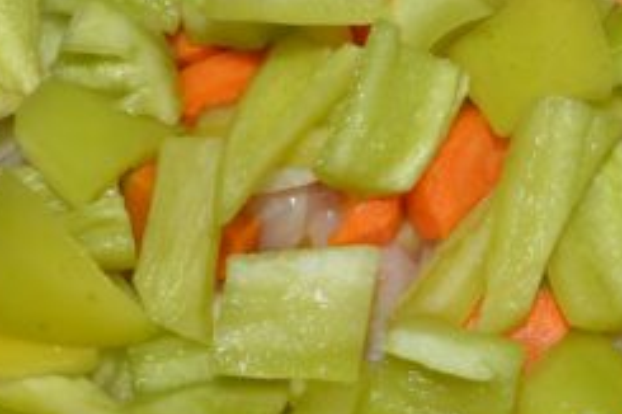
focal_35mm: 77
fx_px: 1329
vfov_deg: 17.6
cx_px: 444
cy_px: 301
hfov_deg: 26.1
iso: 100
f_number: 8
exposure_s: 1/60
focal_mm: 18
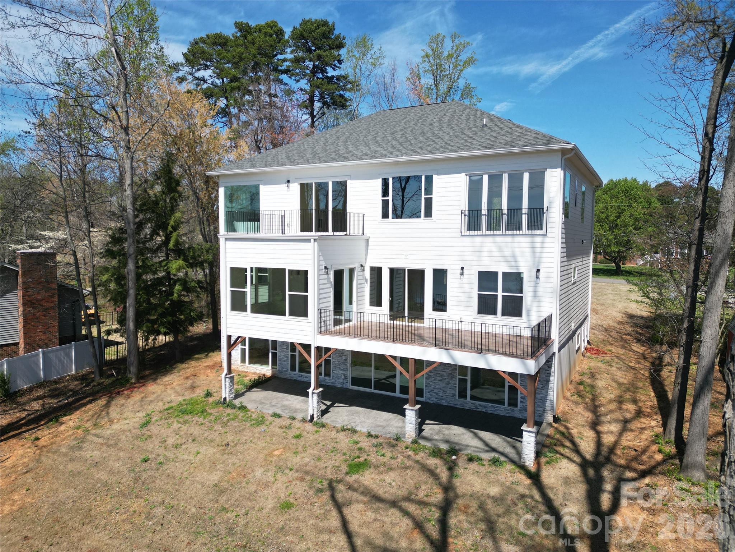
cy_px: 276
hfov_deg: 71.6
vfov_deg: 56.8
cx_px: 368
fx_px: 510
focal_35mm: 24
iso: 200
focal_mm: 6.72
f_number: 1.7
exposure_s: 1/4000
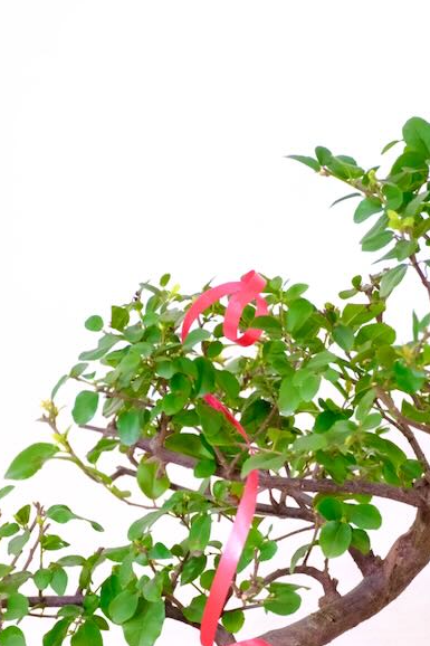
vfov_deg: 3.0
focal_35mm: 687
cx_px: 303
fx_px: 12315
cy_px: 666
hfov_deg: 2.0
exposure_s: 1/30
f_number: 6.4
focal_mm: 206.5
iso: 2000
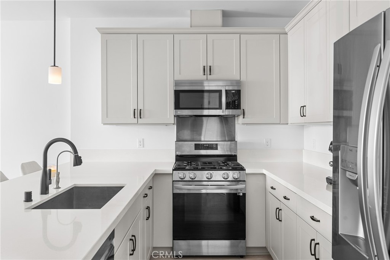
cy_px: 130
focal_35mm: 29
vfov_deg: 45.0
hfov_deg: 63.7
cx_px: 195
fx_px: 314
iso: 400
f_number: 8
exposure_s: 1.3
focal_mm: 29
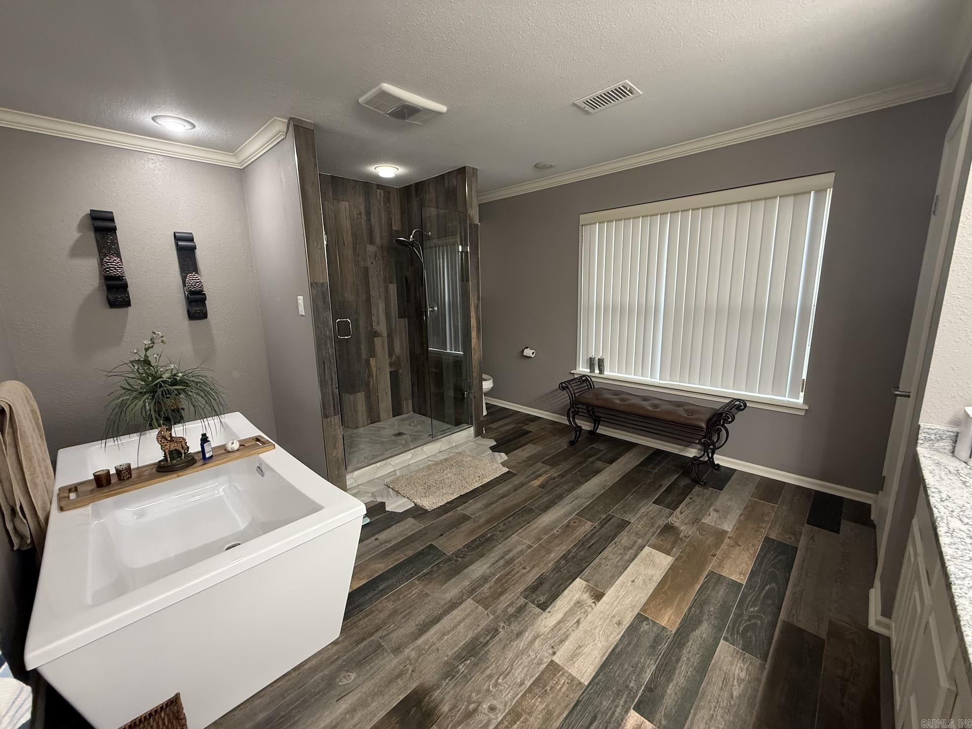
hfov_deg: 102.1
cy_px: 364
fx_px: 393
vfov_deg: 85.7
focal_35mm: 14
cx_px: 486
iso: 250
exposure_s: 1/60
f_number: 2.2
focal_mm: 2.22
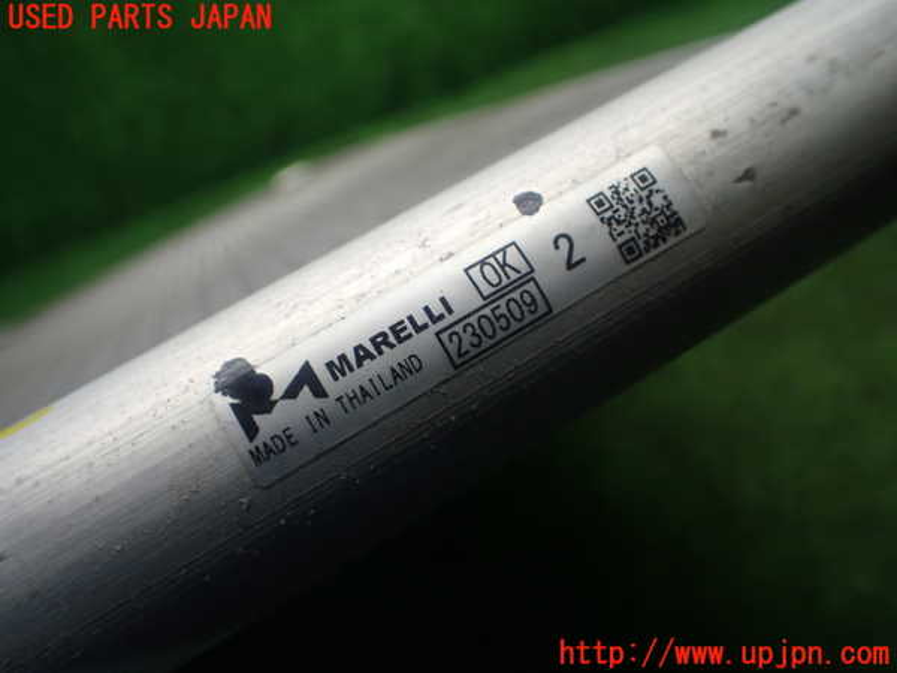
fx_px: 777
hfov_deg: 60.0
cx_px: 448
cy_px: 336
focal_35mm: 30
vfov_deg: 46.8
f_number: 2.3
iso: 250
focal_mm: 5.4
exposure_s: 1/125
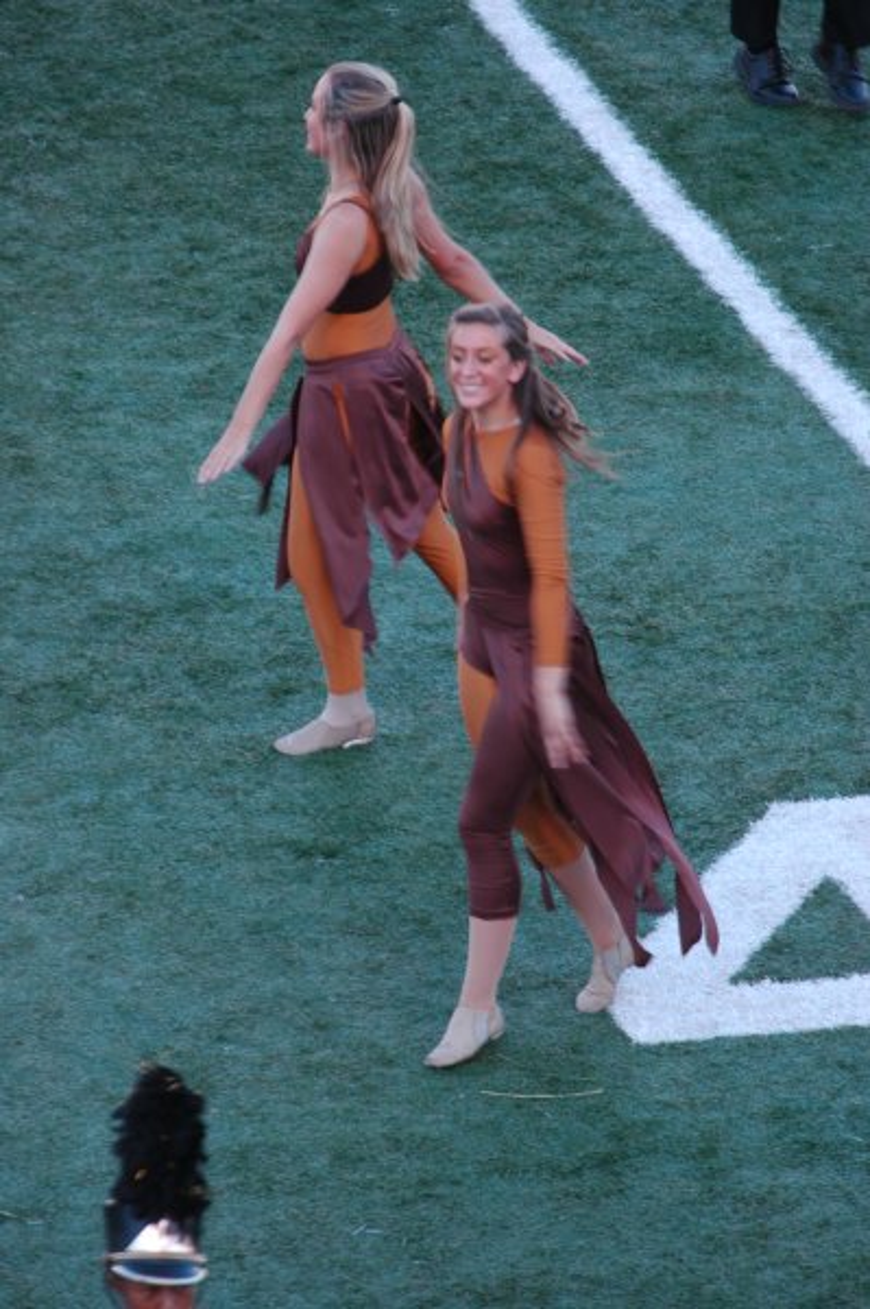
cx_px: 435
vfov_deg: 3.4
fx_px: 21786
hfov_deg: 2.3
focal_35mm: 600
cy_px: 654
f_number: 5.6
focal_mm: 400
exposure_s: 1/100
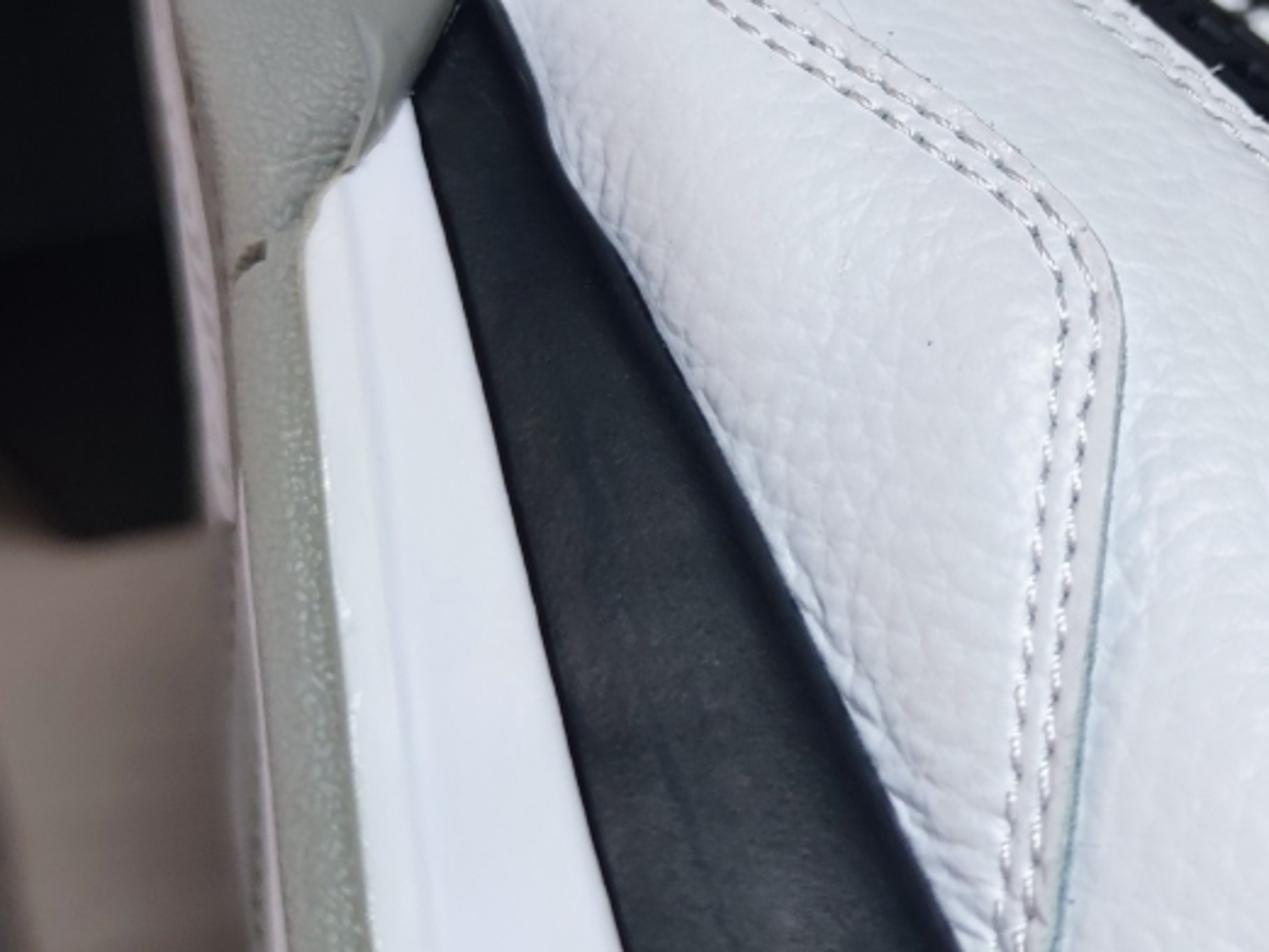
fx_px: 2163
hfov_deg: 32.2
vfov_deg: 24.7
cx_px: 921
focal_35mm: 59
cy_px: 299
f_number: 1.69
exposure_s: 1/100
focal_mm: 6.72
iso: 184
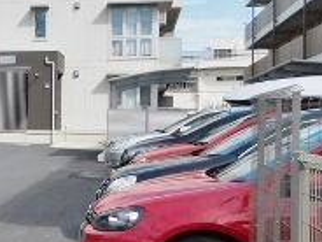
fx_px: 744
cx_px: -144
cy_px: 123
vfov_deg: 18.4
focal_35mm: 80
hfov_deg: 21.1
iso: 125
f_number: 3
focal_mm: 4
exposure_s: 1/1250
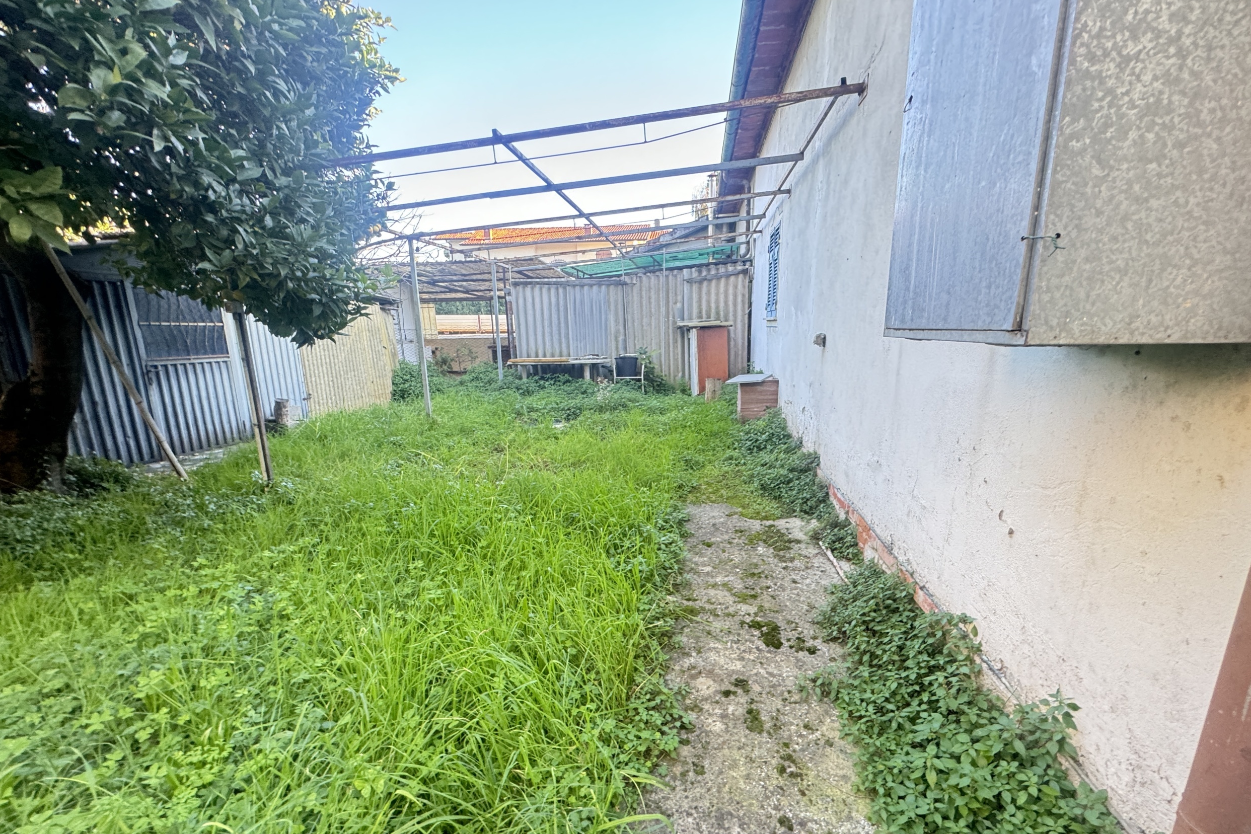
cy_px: 449
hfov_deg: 100.4
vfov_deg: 77.2
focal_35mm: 15
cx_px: 639
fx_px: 521
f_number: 2.2
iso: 200
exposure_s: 1/99
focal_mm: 2.22
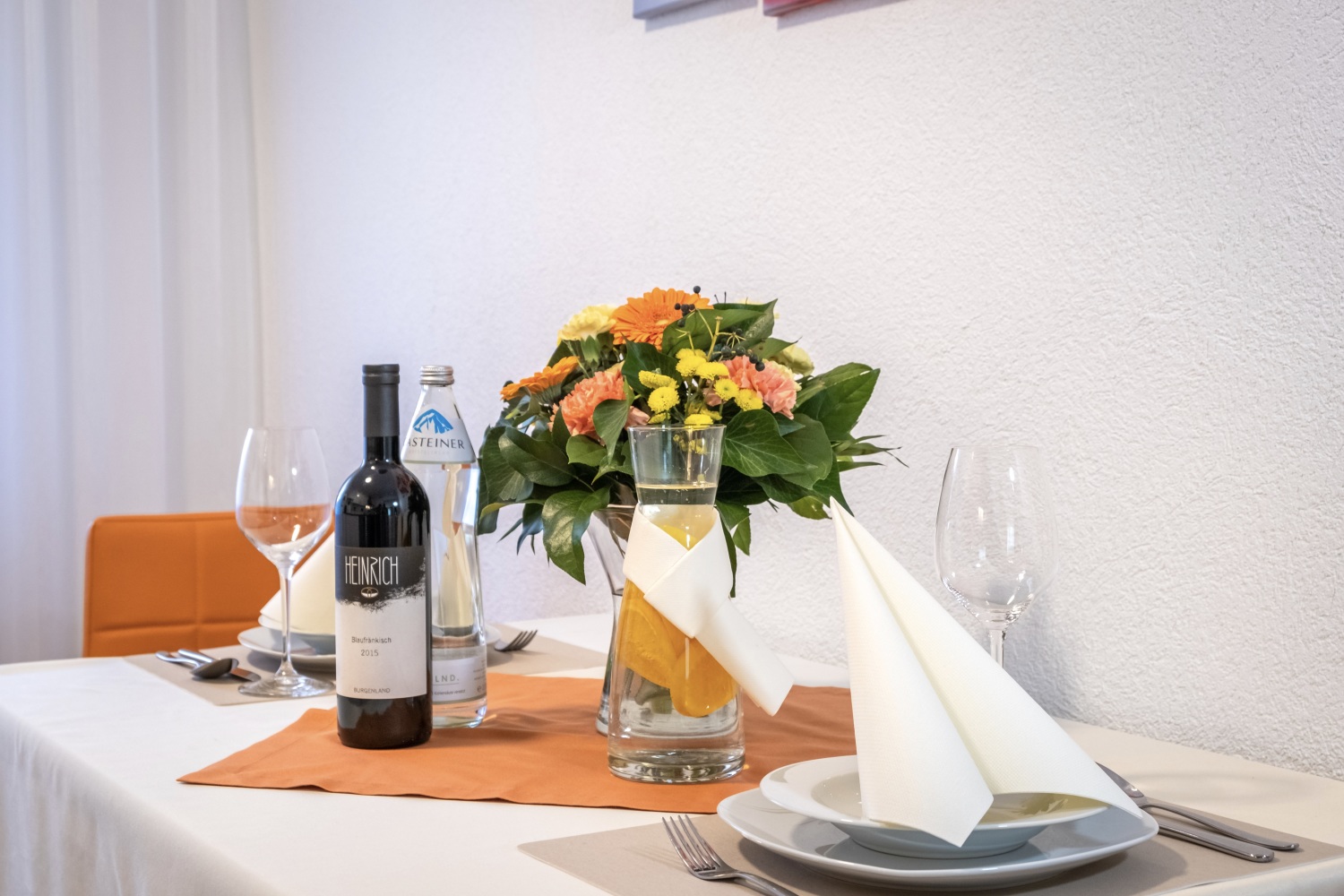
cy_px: 448
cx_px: 672
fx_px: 1755
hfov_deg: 41.9
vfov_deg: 28.6
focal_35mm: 47
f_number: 6.4
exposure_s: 1/30
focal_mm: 31.5
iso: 800
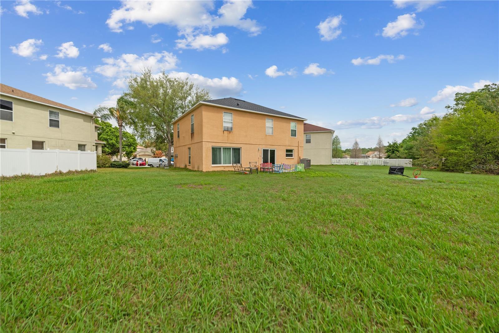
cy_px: 166
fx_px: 194
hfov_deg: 104.2
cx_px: 250
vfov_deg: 81.2
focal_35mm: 14
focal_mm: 14
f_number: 7.1
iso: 160
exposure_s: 1/1000
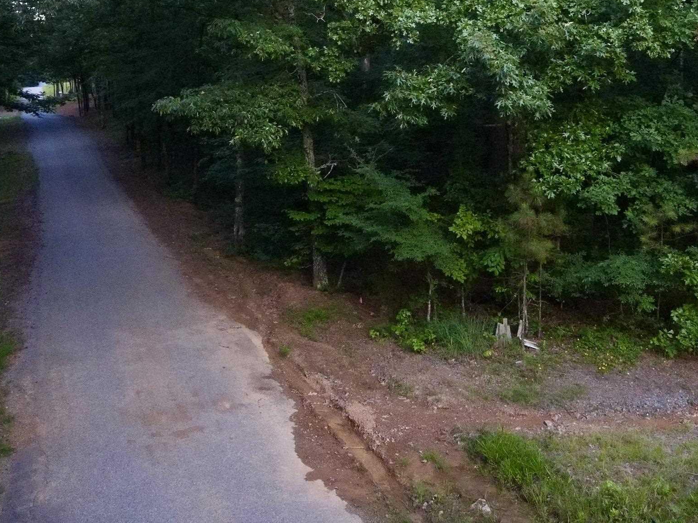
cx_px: 403
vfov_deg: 34.7
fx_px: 807
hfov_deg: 46.6
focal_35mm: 40
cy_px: 95
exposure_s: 1/3
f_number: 2.8
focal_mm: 4.5
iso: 1750
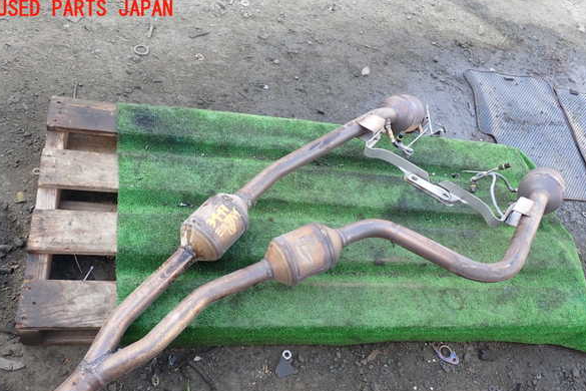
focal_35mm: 32
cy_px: 223
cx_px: 291
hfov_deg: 58.7
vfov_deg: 41.0
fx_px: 521
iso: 100
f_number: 3.2
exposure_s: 1/60
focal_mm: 5.4
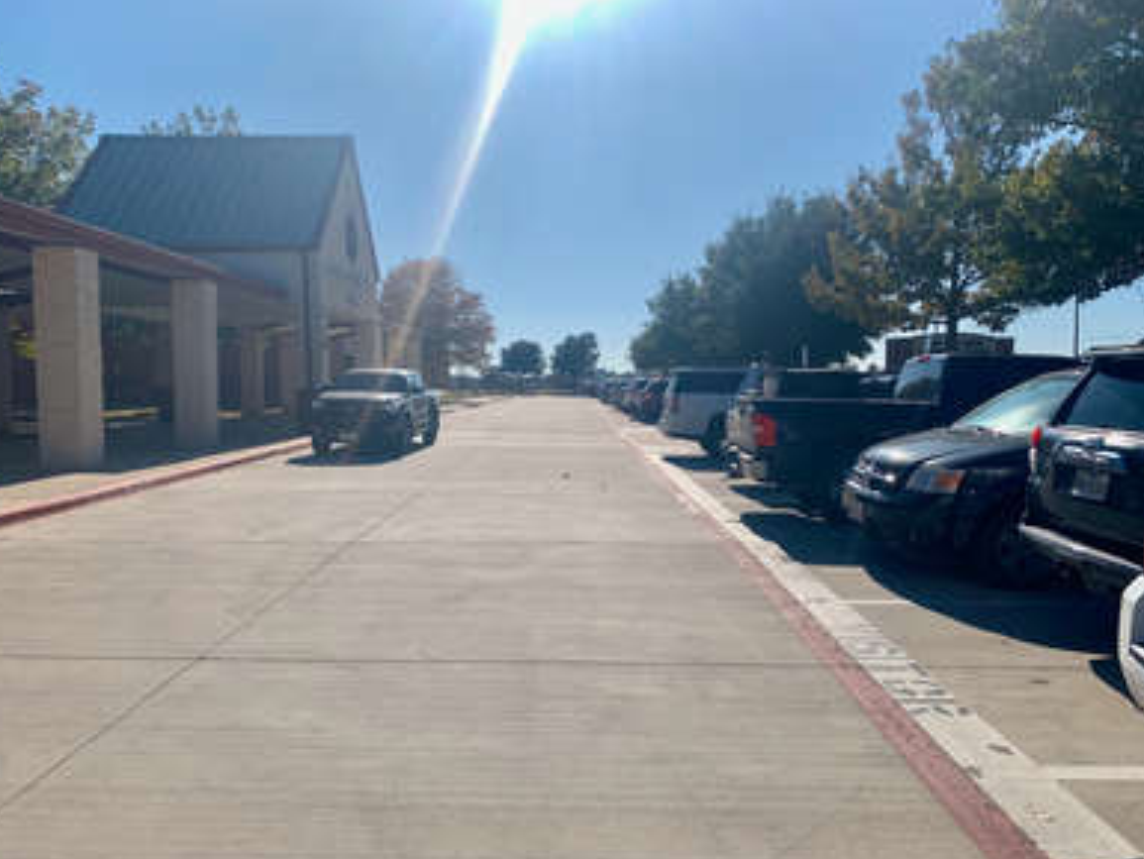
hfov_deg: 65.3
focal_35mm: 27
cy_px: 440
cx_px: 573
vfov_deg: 51.4
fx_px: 893
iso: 25
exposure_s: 1/6452
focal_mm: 4.25
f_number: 1.8
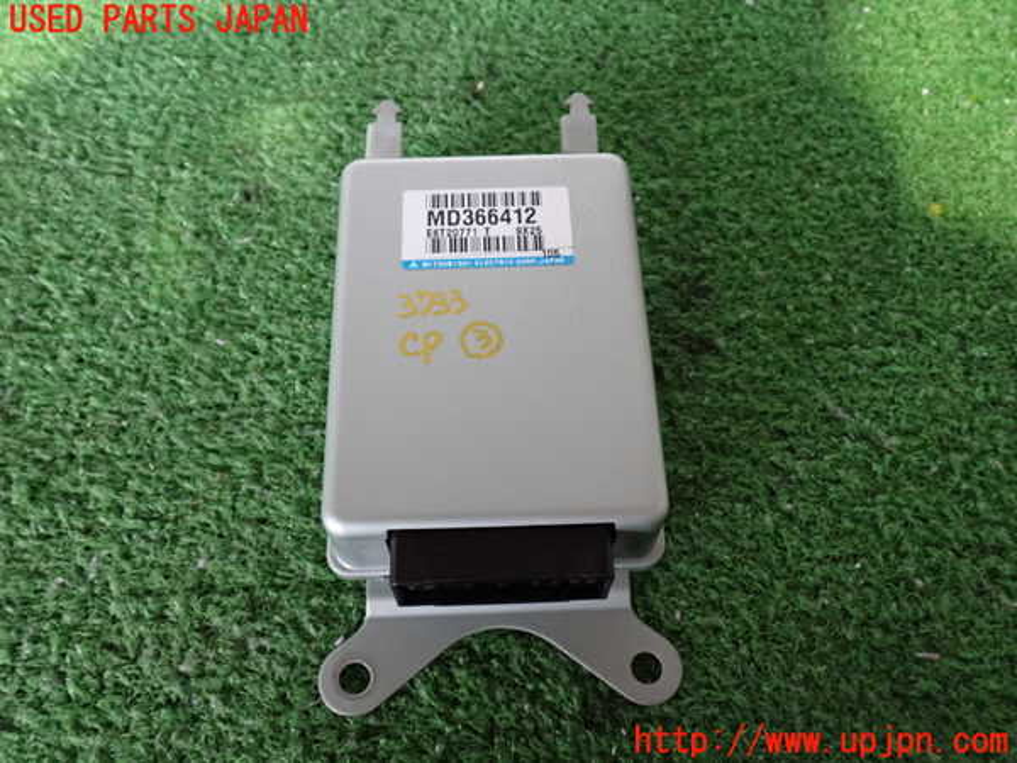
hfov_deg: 56.8
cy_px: 382
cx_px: 508
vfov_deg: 44.2
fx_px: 940
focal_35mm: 32
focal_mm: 5.79
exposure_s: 1/25
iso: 800
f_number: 2.4
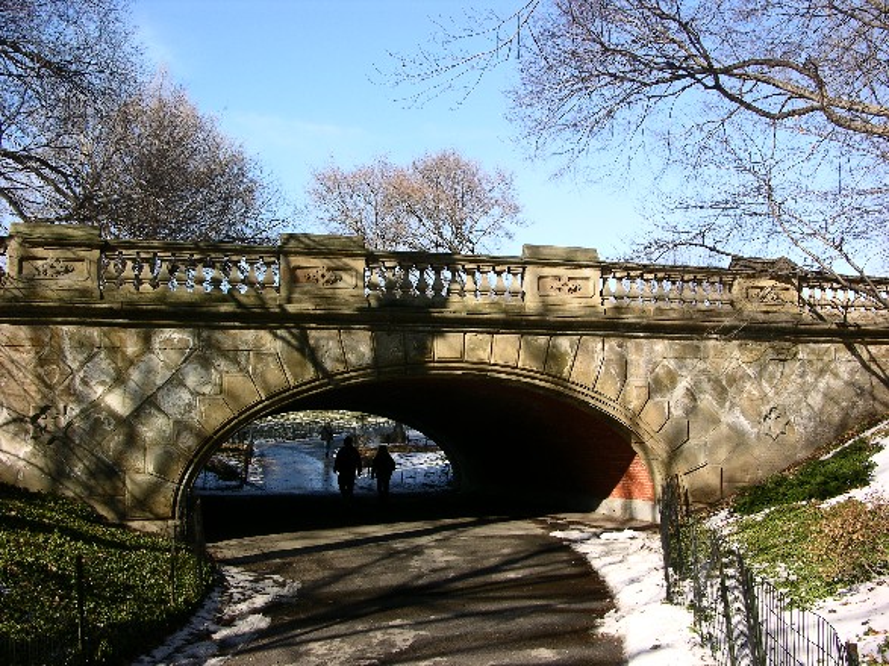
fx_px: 899
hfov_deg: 52.6
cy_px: 333
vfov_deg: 40.7
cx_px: 444
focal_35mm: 35
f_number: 7.1
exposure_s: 1/89.8
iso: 50
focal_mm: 8.9
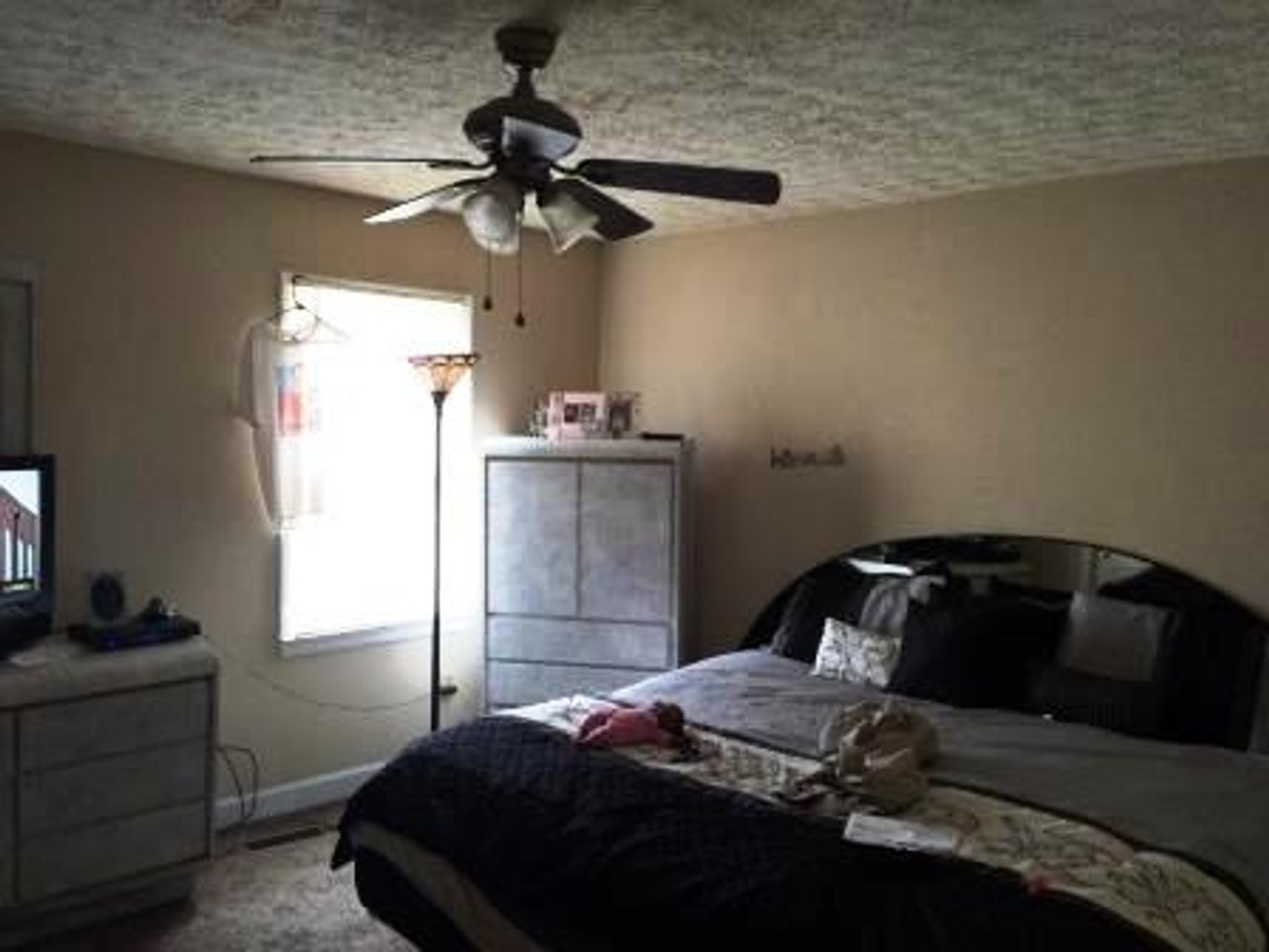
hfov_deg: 61.7
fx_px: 1063
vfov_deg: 48.2
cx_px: 634
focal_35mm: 29
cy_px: 476
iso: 200
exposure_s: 1/30
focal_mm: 4.15
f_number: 2.2
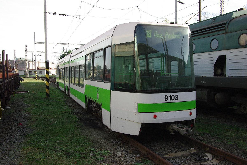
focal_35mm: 34
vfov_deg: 39.0
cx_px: 124
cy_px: 82
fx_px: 234
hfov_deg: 55.7
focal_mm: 23
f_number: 8
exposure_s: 1/320
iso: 400
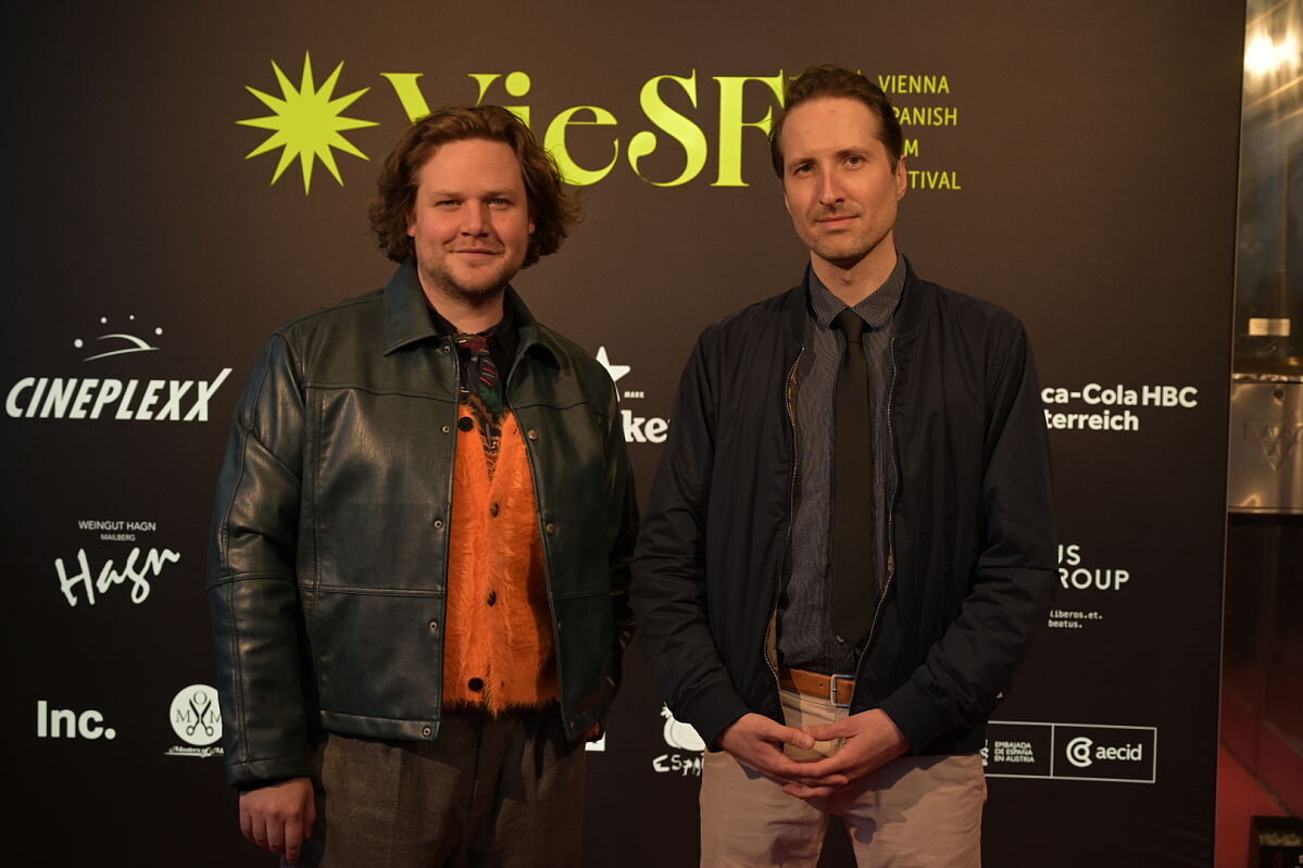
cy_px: 434
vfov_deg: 26.0
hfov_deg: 38.2
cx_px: 652
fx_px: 1882
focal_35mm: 52
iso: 320
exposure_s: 1/125
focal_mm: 52
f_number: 5.6
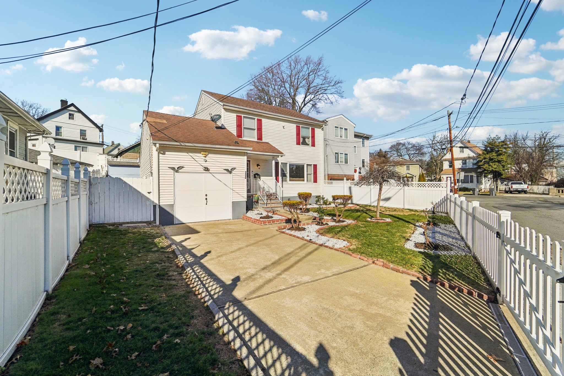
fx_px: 219
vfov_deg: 81.2
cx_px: 282
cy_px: 188
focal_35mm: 14
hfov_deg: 104.3
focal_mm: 14
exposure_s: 1/2500
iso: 400
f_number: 8
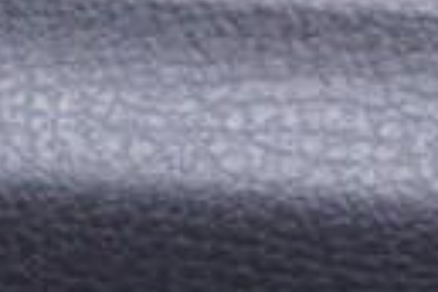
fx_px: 3479
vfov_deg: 4.5
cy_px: -759
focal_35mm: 286
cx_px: 75
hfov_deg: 7.2
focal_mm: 24
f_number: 2.8
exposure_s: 1/40
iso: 250
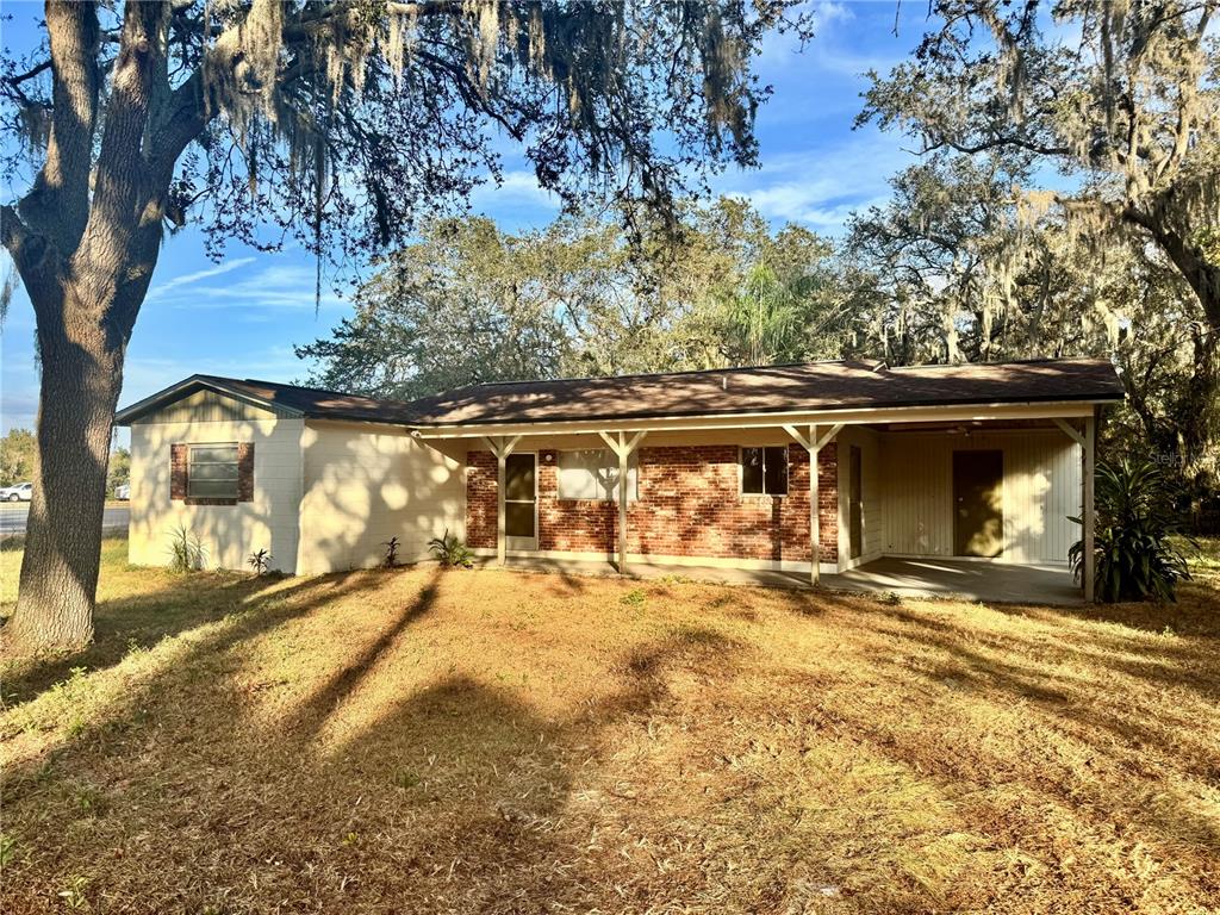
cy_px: 458
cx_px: 610
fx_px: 846
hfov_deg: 71.6
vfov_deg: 56.8
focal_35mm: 24
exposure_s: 1/1131
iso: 80
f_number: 1.78
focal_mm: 6.76
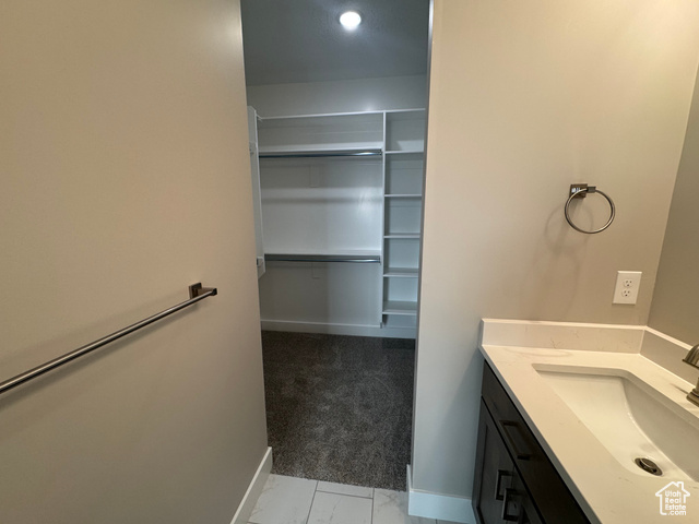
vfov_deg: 85.7
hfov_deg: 102.1
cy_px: 262
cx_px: 350
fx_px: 283
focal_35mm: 14
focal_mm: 2.22
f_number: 2.2
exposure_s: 1/120
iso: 160
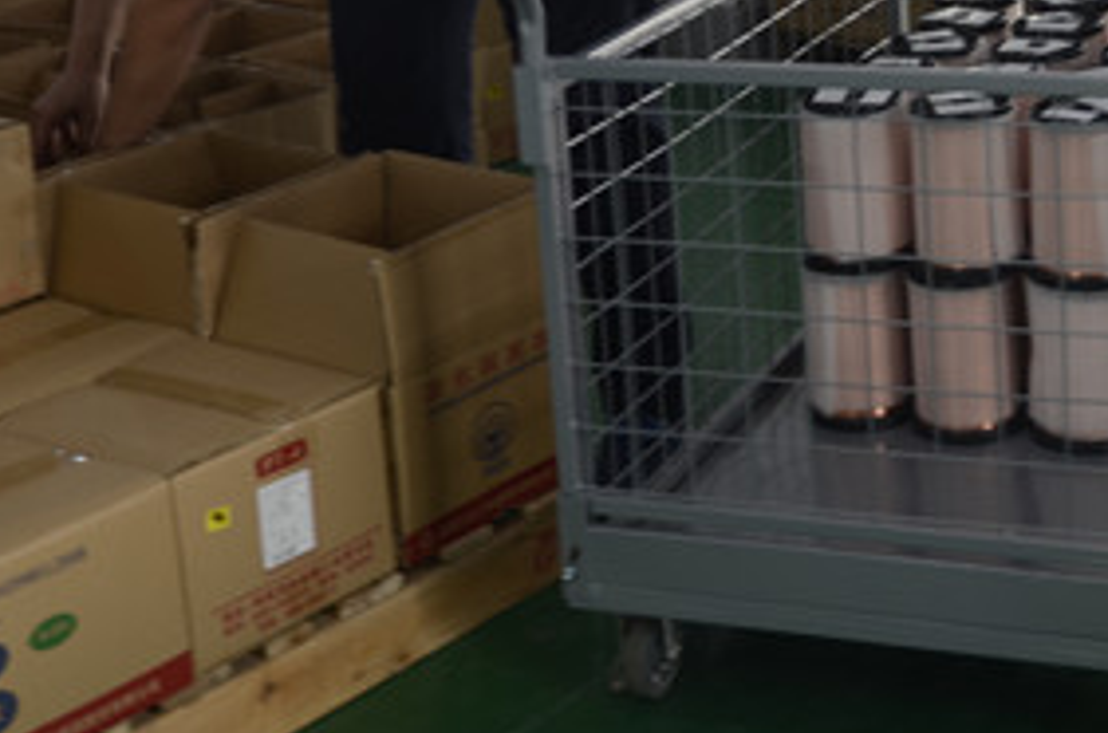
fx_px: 2459
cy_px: 14
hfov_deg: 25.2
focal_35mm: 80
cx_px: 793
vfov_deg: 16.6
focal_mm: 25
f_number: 3.5
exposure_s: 1/13
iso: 200
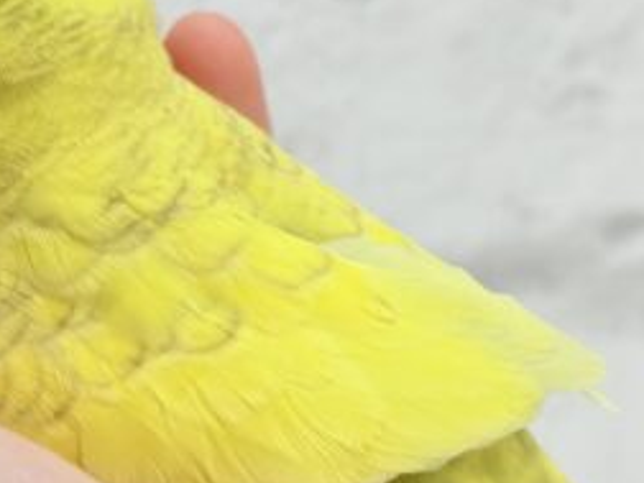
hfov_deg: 14.9
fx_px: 2456
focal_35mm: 132
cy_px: 187
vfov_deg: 11.2
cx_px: 156
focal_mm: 5.96
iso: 64
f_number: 1.6
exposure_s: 1/100
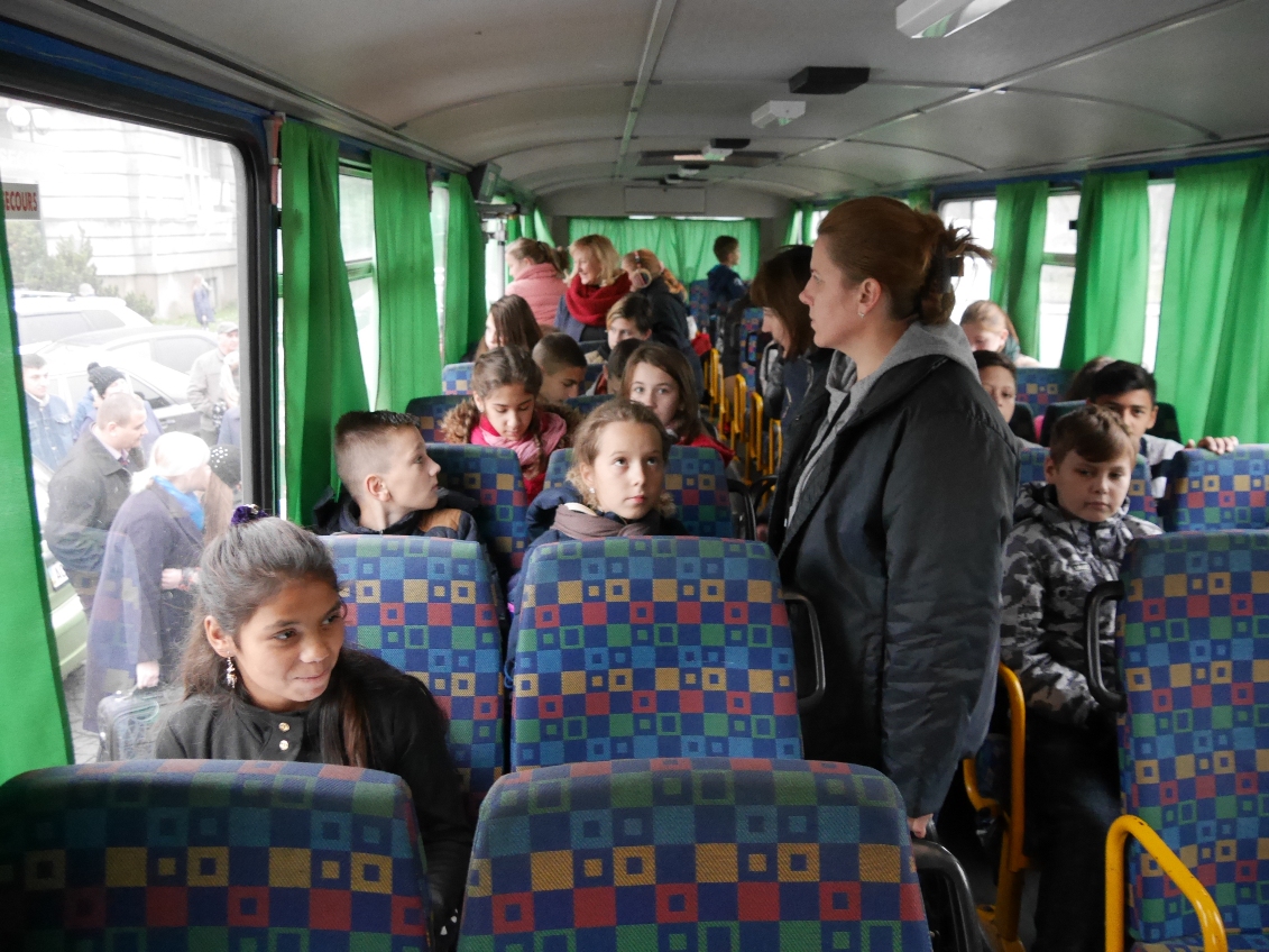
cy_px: 476
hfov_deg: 63.4
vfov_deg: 49.7
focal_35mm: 28
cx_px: 634
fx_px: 1026
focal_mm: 14
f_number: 3.5
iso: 3200
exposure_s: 1/40
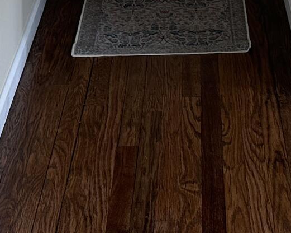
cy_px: -280
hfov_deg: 14.3
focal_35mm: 135
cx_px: 194
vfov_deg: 10.3
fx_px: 1162
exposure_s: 1/120
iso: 80
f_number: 1.78
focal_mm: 6.86
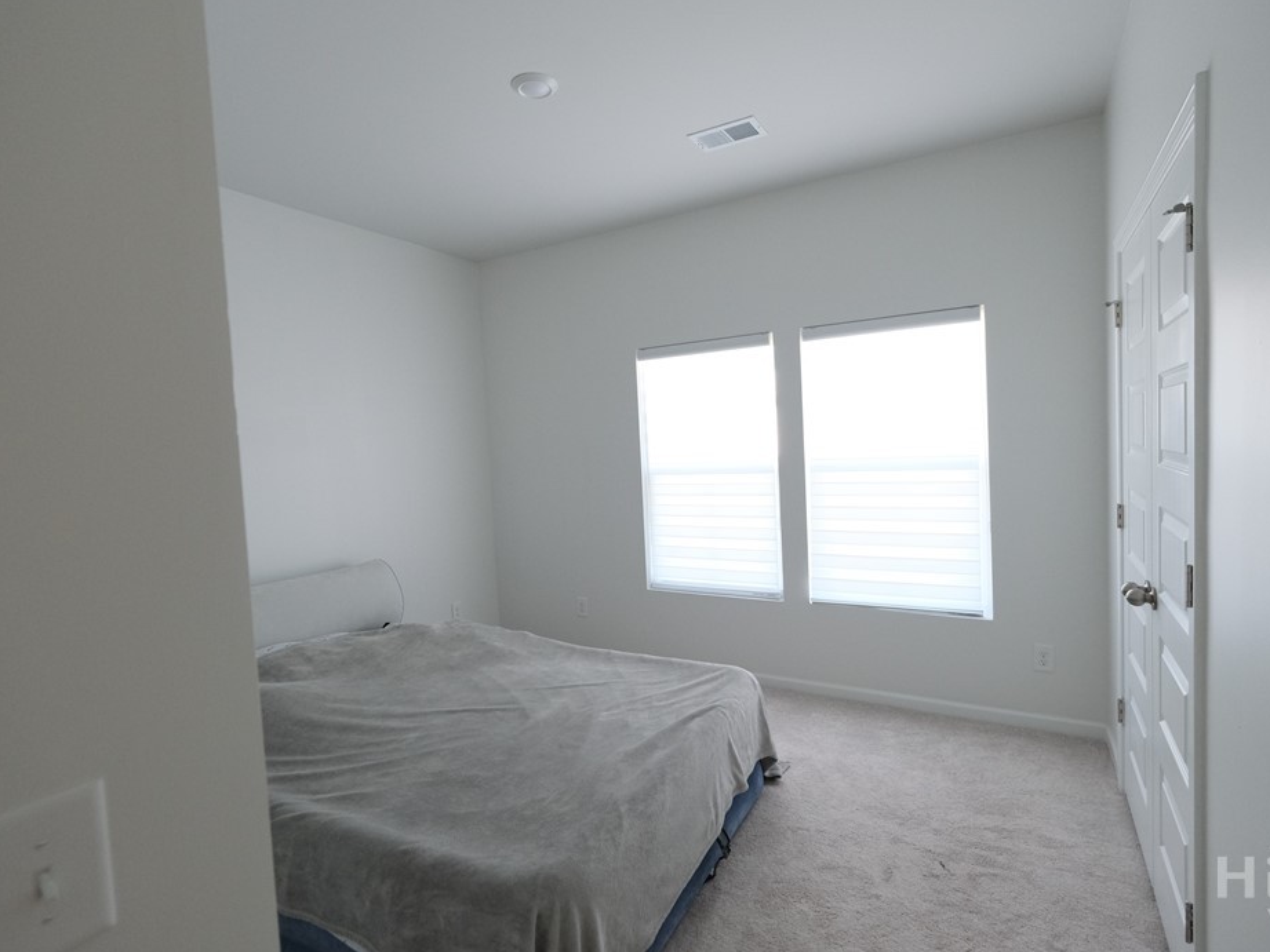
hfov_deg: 91.0
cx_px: 647
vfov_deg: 74.7
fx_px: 624
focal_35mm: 17
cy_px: 482
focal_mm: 10
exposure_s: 1/100
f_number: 4
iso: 2000
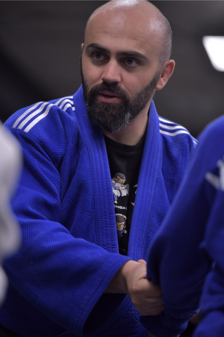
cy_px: 168
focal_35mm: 170
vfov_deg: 12.1
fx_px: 1587
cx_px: 112
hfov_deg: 8.1
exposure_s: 1/500
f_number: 2.8
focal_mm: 170
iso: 1000
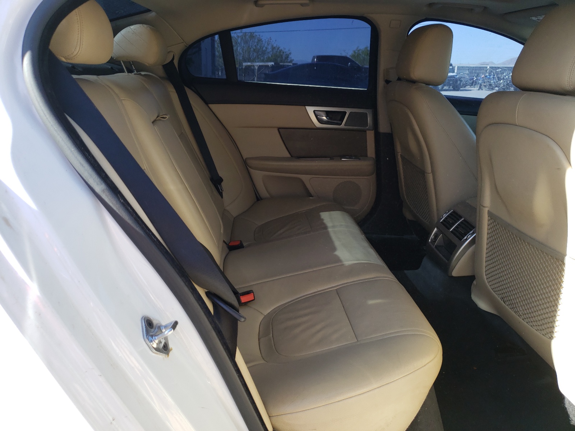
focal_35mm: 26
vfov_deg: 53.1
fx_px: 432
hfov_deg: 67.3
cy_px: 216
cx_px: 288
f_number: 1.5
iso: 50
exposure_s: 1/435
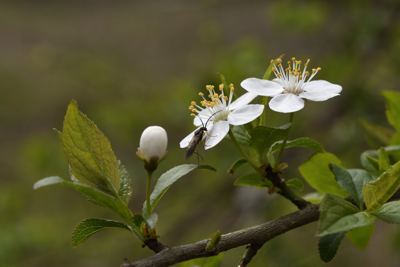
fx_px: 1000
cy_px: 134
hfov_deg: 22.6
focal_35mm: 90
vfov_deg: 15.2
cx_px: 200
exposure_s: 1/125
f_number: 10
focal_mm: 60
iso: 100
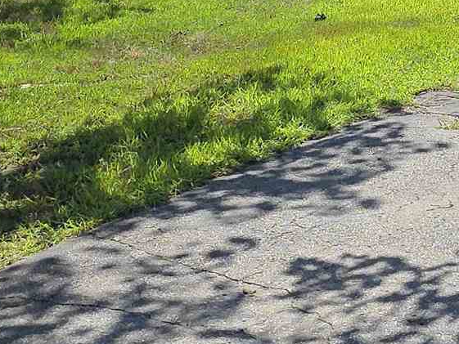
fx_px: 1671
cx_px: 577
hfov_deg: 15.0
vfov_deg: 11.4
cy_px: -136
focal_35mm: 126
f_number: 1.7
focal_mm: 6.3
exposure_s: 1/5447
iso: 80
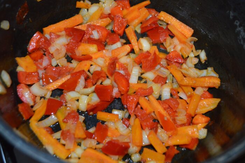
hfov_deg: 46.4
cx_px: 122
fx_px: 285
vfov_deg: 31.8
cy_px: 82
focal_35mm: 42
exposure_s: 1/60
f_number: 4.5
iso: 1600
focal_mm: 28
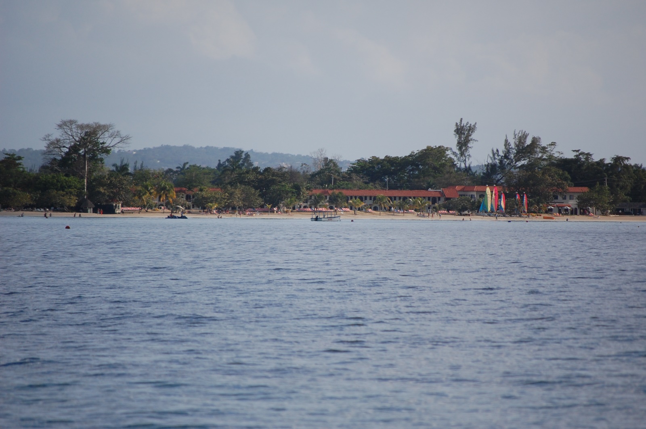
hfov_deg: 6.9
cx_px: 323
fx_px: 5377
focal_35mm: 300
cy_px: 214
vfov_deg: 4.6
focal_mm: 200
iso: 400
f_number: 5.6
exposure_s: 1/2000
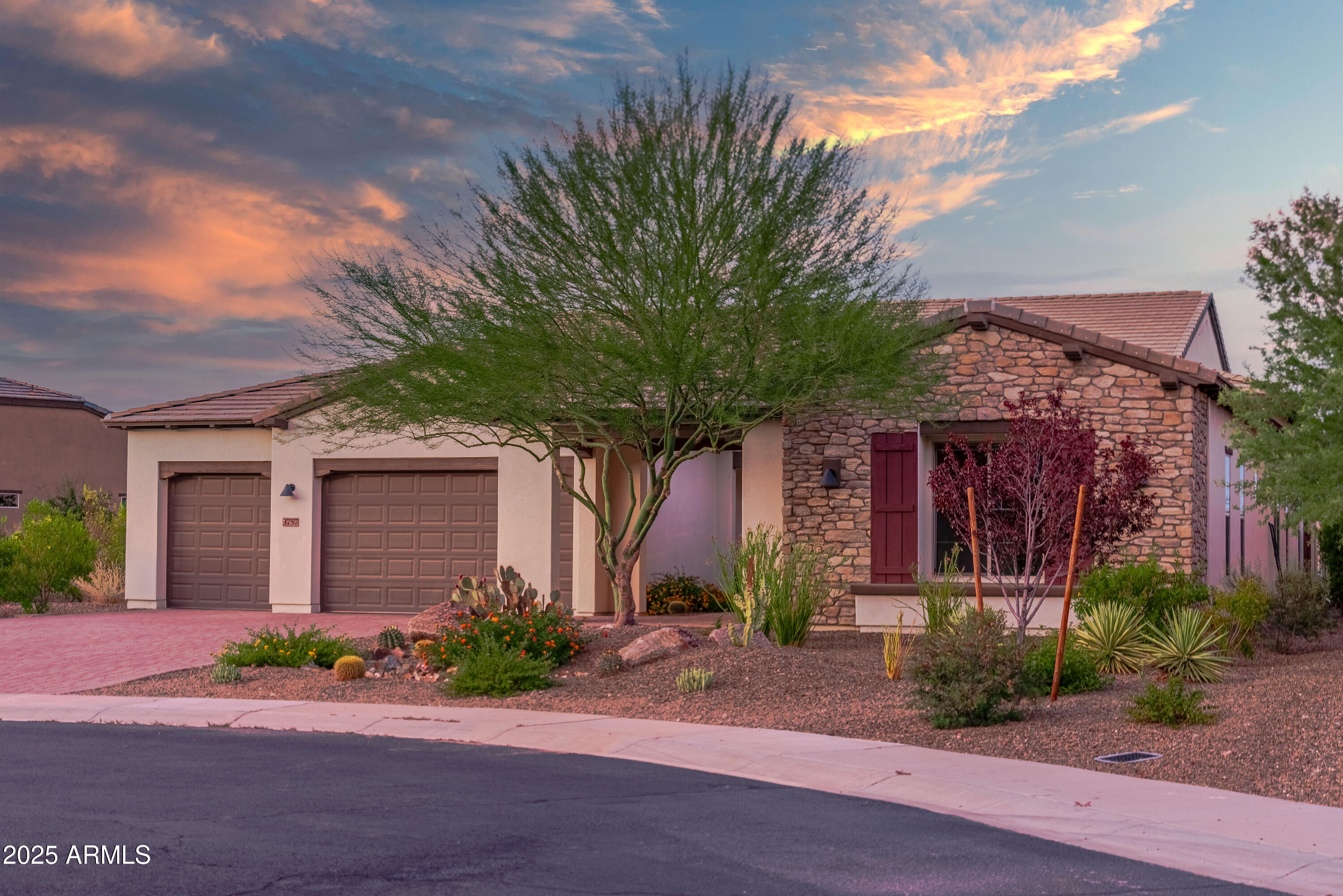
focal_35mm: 55
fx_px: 2052
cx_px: 672
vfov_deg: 24.6
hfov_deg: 36.2
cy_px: 448
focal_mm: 37
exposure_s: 1/125
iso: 160
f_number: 8
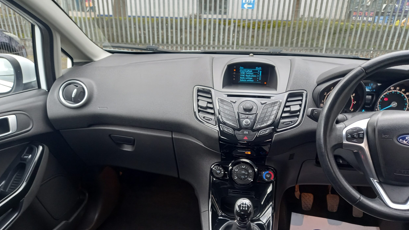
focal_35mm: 28
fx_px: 304
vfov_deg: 40.9
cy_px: 155
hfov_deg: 67.9
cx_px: 201
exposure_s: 1/60
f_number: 2
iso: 200
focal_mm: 4.6
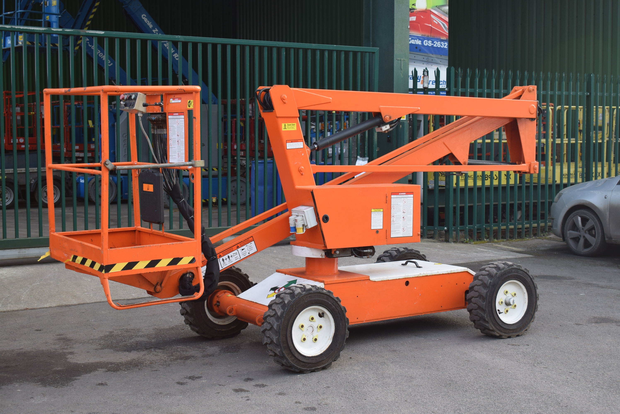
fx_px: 931
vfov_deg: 25.1
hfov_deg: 36.8
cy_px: 207
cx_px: 310
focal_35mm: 54
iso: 400
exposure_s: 1/160
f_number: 6.3
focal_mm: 36
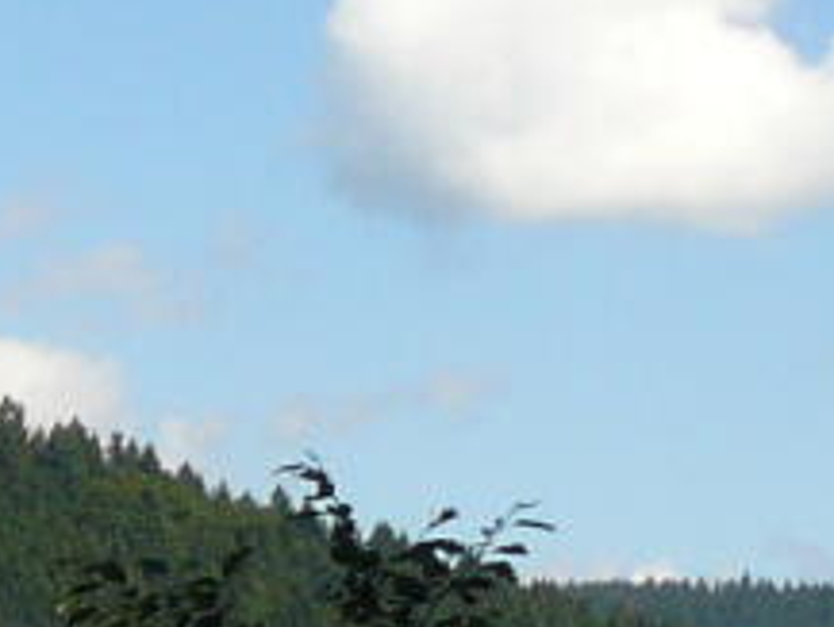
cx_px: -1395
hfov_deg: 6.1
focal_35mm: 305
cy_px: 1116
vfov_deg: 4.8
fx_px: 7352
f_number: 5.6
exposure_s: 1/320
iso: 100
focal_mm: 7.6
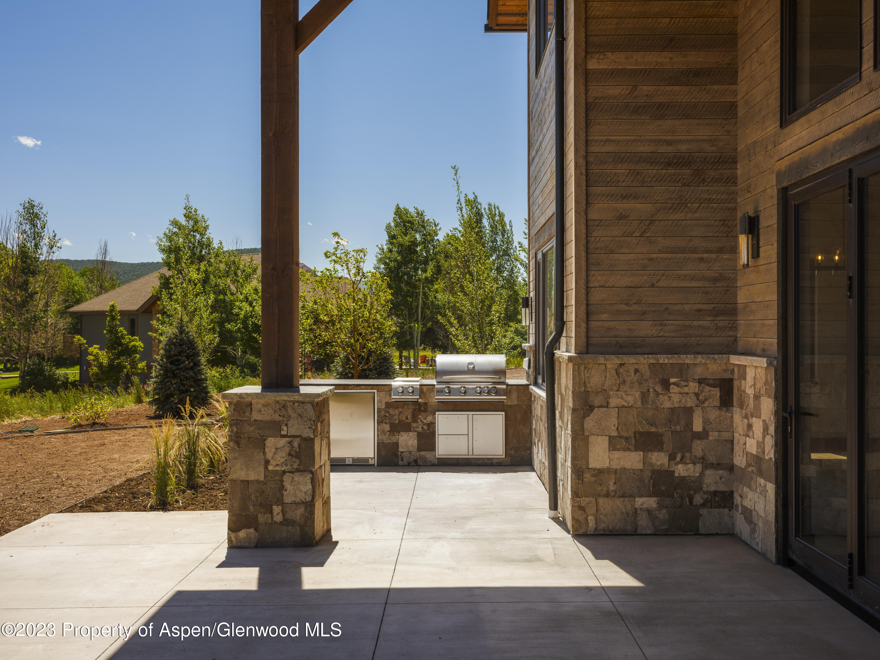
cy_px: 330
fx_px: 915
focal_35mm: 36
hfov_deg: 51.4
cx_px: 440
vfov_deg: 39.7
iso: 100
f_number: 11
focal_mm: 44.9
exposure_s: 1/100
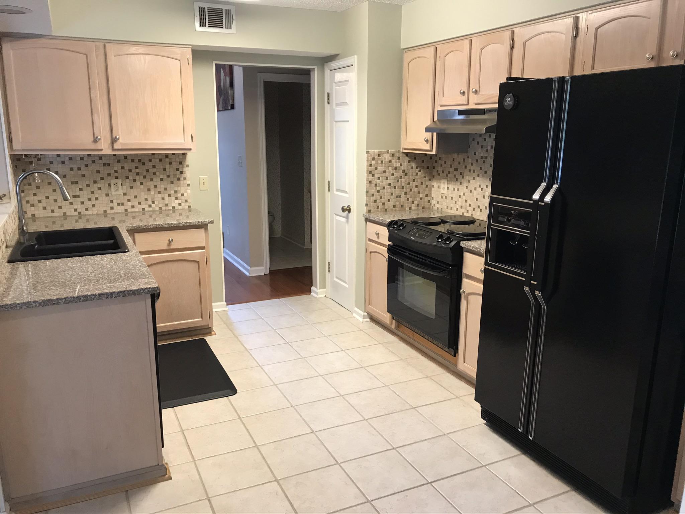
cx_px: 342
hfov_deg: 63.4
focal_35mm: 28
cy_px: 257
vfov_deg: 49.7
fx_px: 554
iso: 40
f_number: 1.8
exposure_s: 1/17
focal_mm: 3.99
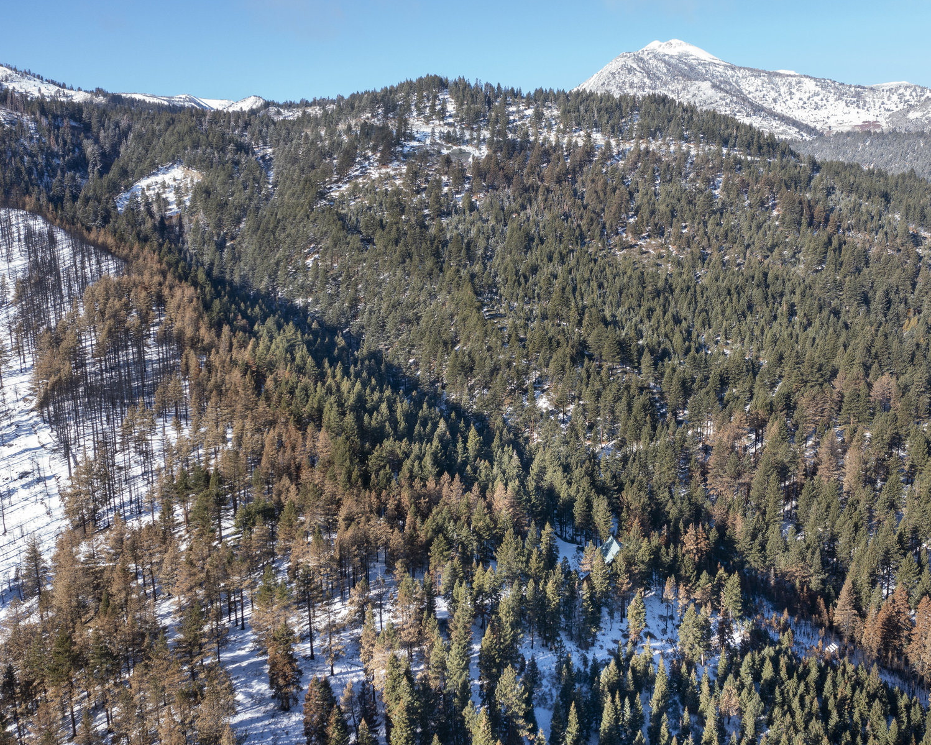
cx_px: 558
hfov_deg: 55.3
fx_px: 882
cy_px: 374
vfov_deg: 45.8
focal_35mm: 32
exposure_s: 1/240
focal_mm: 10.26
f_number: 5.6
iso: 200
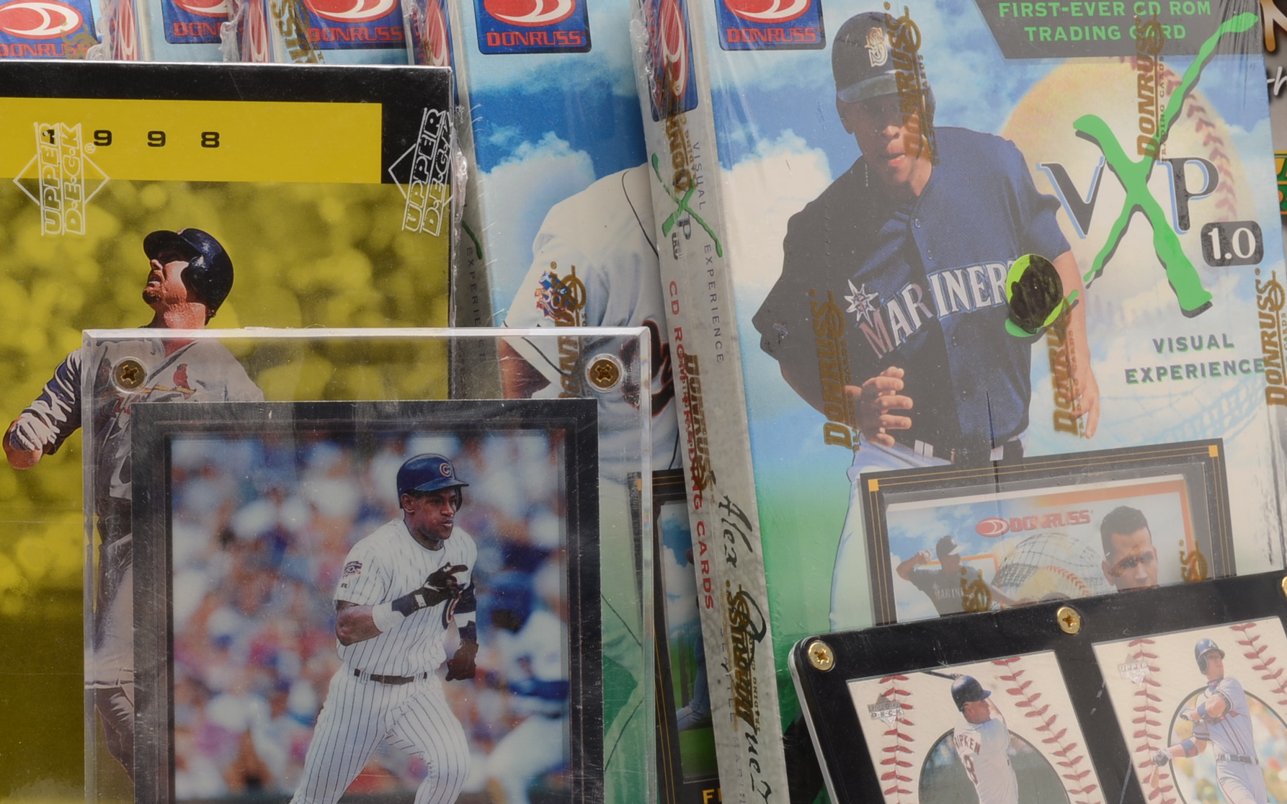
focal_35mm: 95
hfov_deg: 21.8
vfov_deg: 13.8
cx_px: 424
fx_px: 3321
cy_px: 580
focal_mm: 45
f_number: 22
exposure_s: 1/160
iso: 100
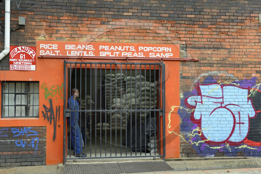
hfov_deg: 54.4
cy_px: 87
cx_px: 130
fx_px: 254
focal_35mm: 35
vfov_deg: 37.8
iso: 800
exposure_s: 1/200
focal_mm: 35
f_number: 4.5
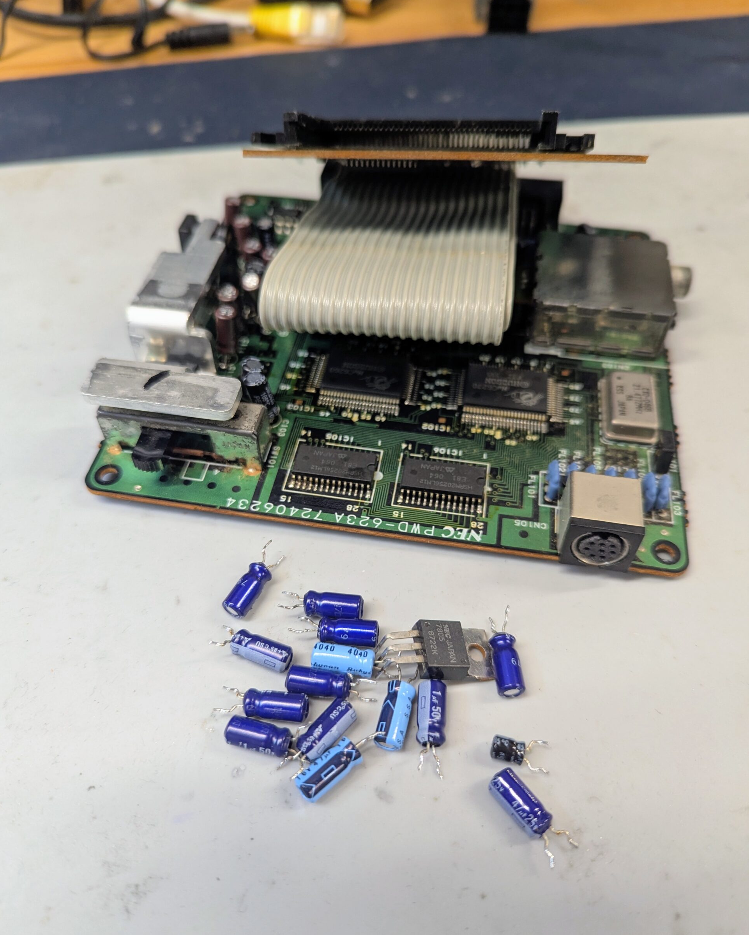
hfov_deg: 56.8
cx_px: 375
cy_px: 471
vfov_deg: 68.1
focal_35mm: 25
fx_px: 693
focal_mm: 6.81
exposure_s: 1/50
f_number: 1.85
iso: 155
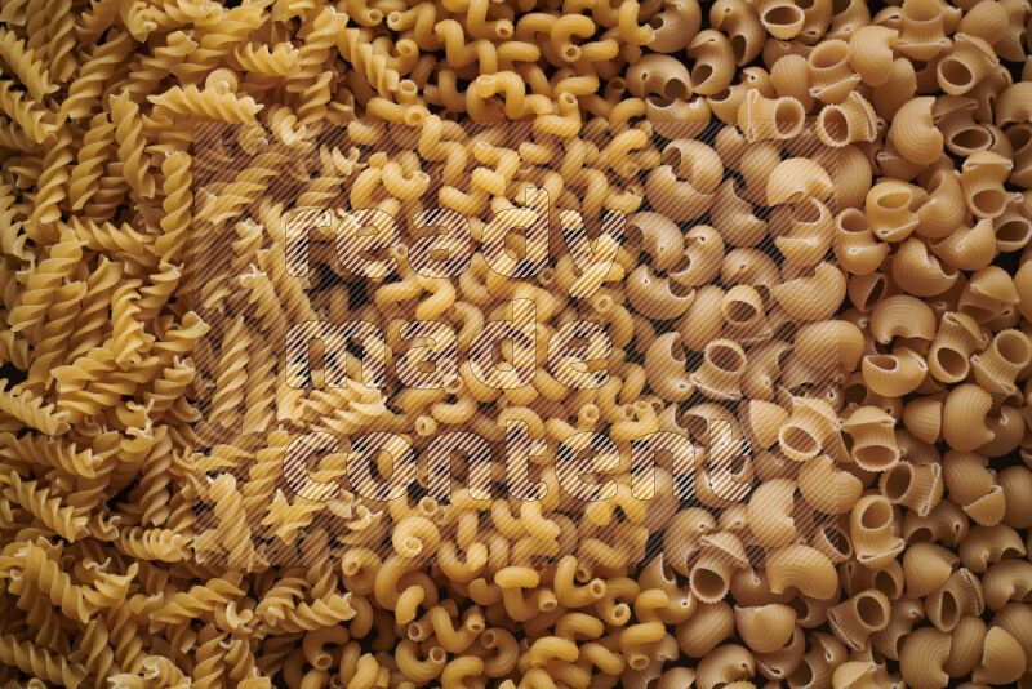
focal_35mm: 50
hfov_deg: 39.6
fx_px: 1434
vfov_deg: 27.0
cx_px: 516
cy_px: 344
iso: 160
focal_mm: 50
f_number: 8
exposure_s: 1/100
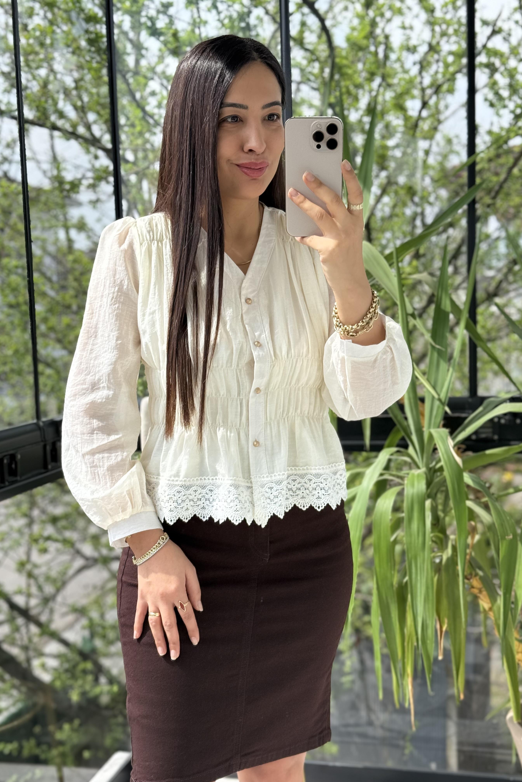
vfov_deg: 39.6
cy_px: 391
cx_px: 269
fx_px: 1087
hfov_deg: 27.0
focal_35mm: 50
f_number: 1.78
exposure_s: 1/762
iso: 100
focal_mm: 6.76
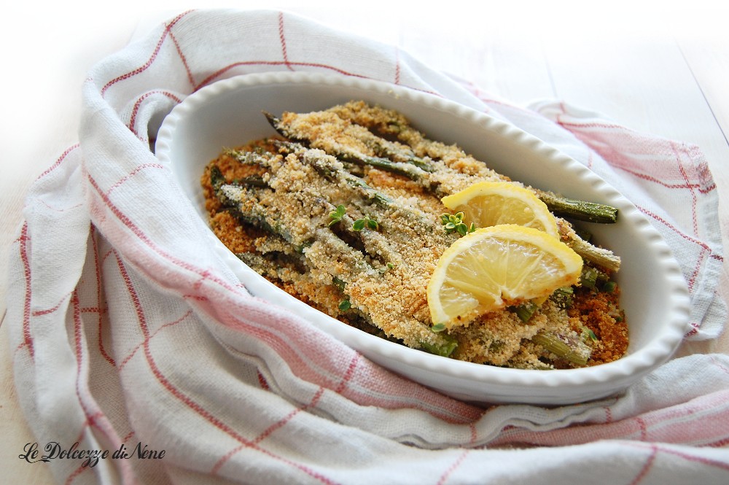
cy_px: 242
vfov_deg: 39.9
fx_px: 668
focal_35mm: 33
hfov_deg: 57.3
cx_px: 364
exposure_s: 1/60
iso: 400
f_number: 4
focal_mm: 22
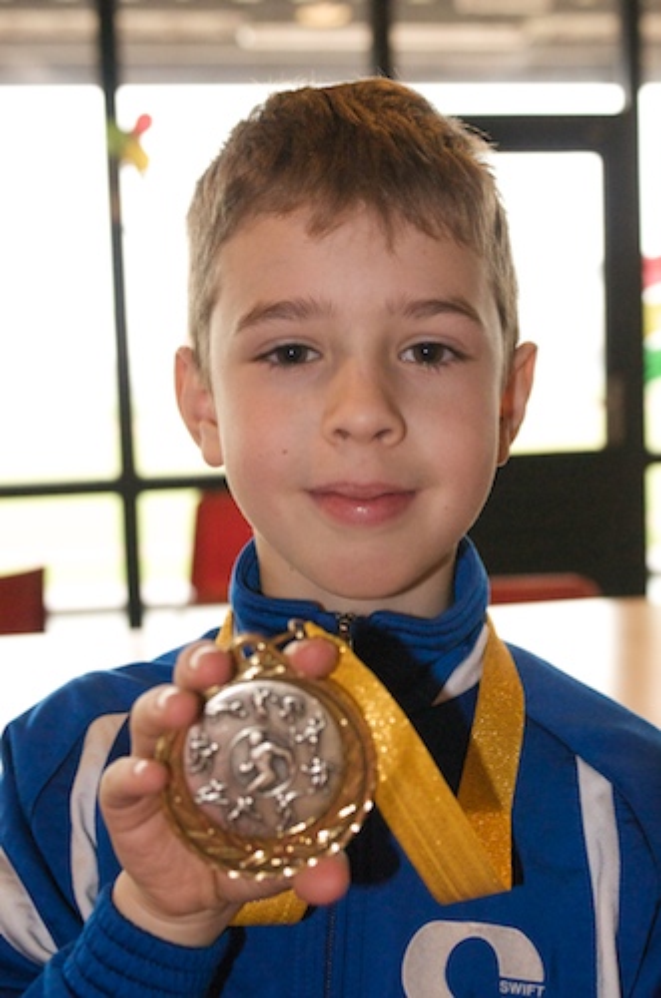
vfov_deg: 37.9
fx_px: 1453
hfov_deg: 25.6
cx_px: 330
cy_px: 499
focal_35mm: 52
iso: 3200
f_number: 4.5
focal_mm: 35
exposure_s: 1/250
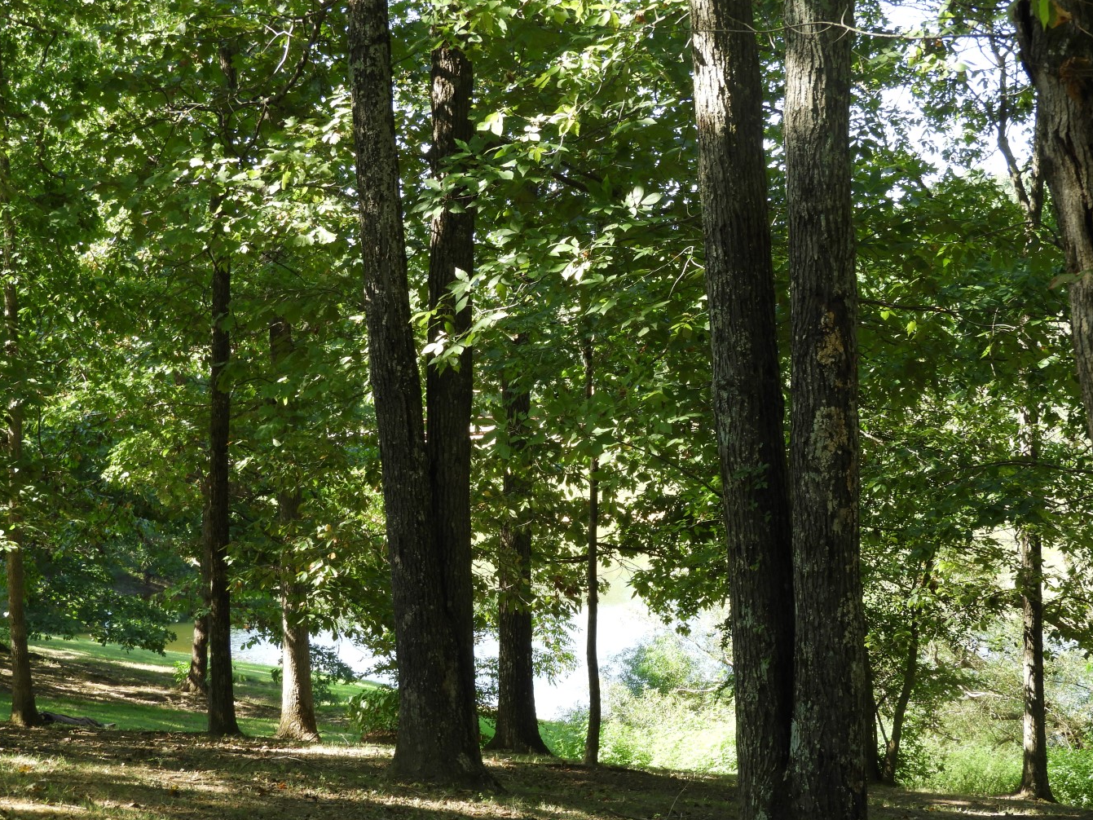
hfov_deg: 19.3
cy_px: 417
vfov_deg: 14.5
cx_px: 577
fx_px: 3221
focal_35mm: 102
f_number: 4.8
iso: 110
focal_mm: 17
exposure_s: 1/60
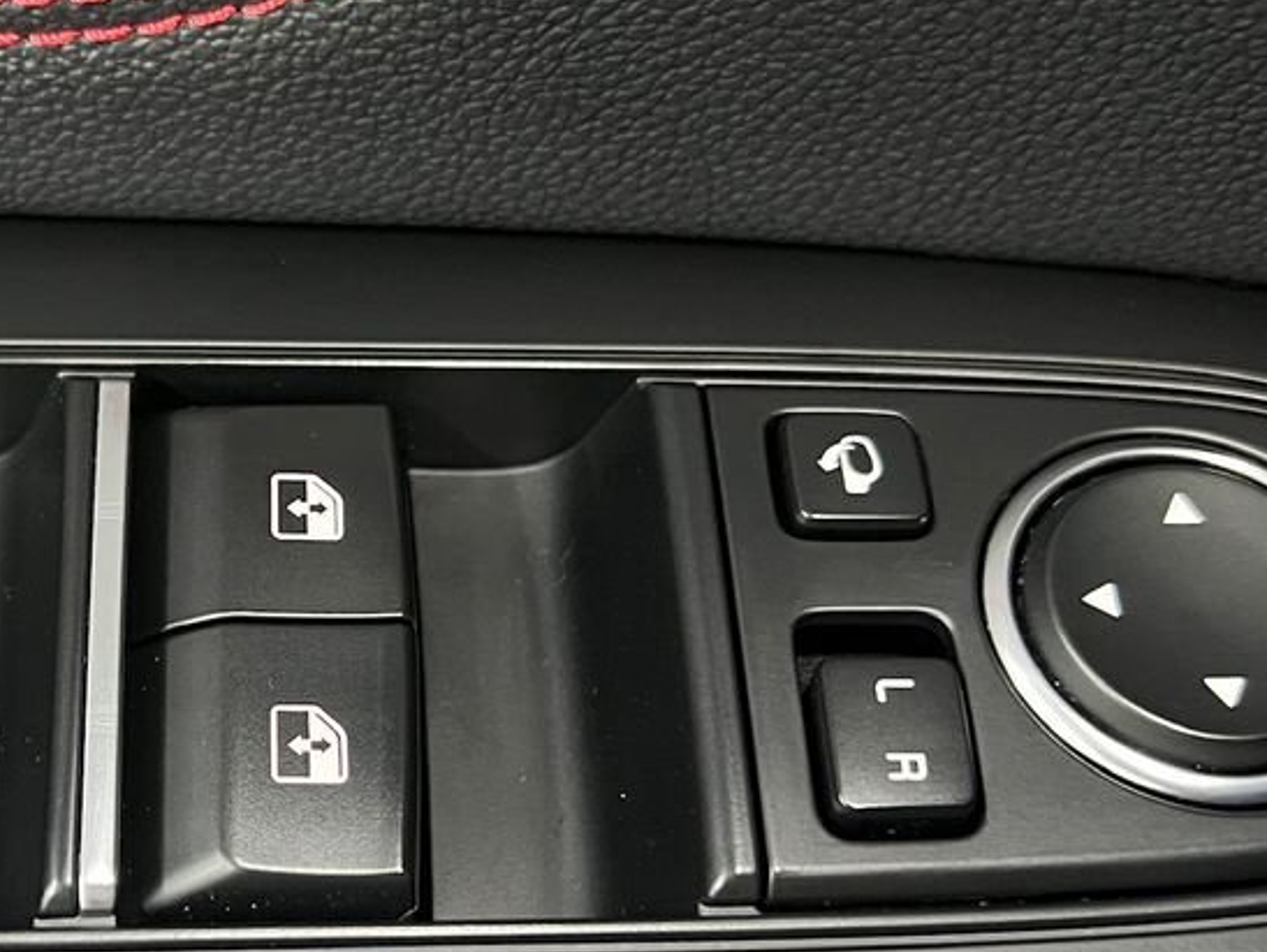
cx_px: 303
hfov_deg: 33.0
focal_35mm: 57
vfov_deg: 25.6
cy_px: 584
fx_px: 2088
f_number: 1.5
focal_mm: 5.7
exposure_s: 1/33
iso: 500
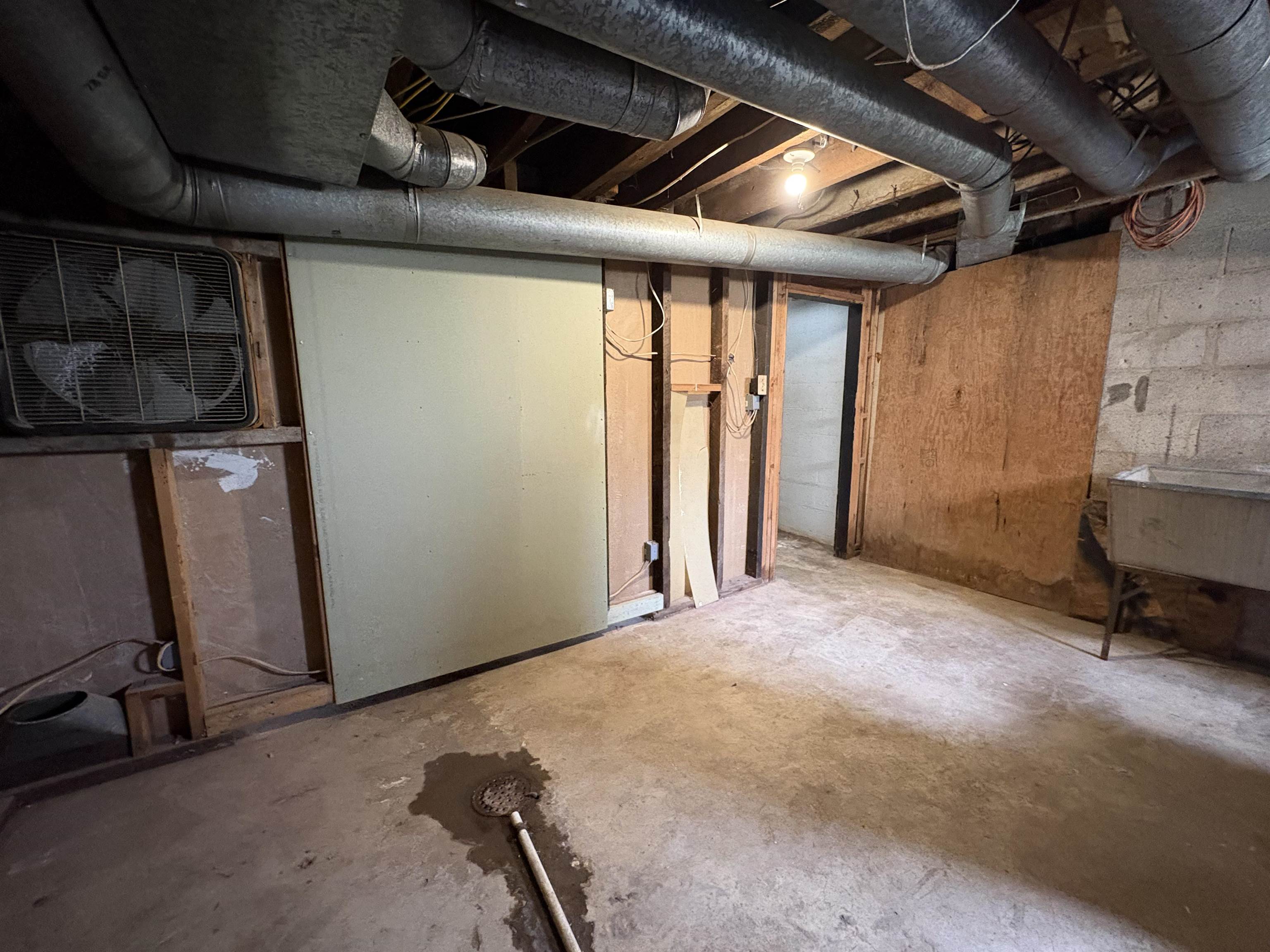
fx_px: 514
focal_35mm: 14
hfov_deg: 102.1
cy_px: 476
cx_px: 635
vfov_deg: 85.7
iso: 800
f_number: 2.2
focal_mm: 2.22
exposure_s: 1/60
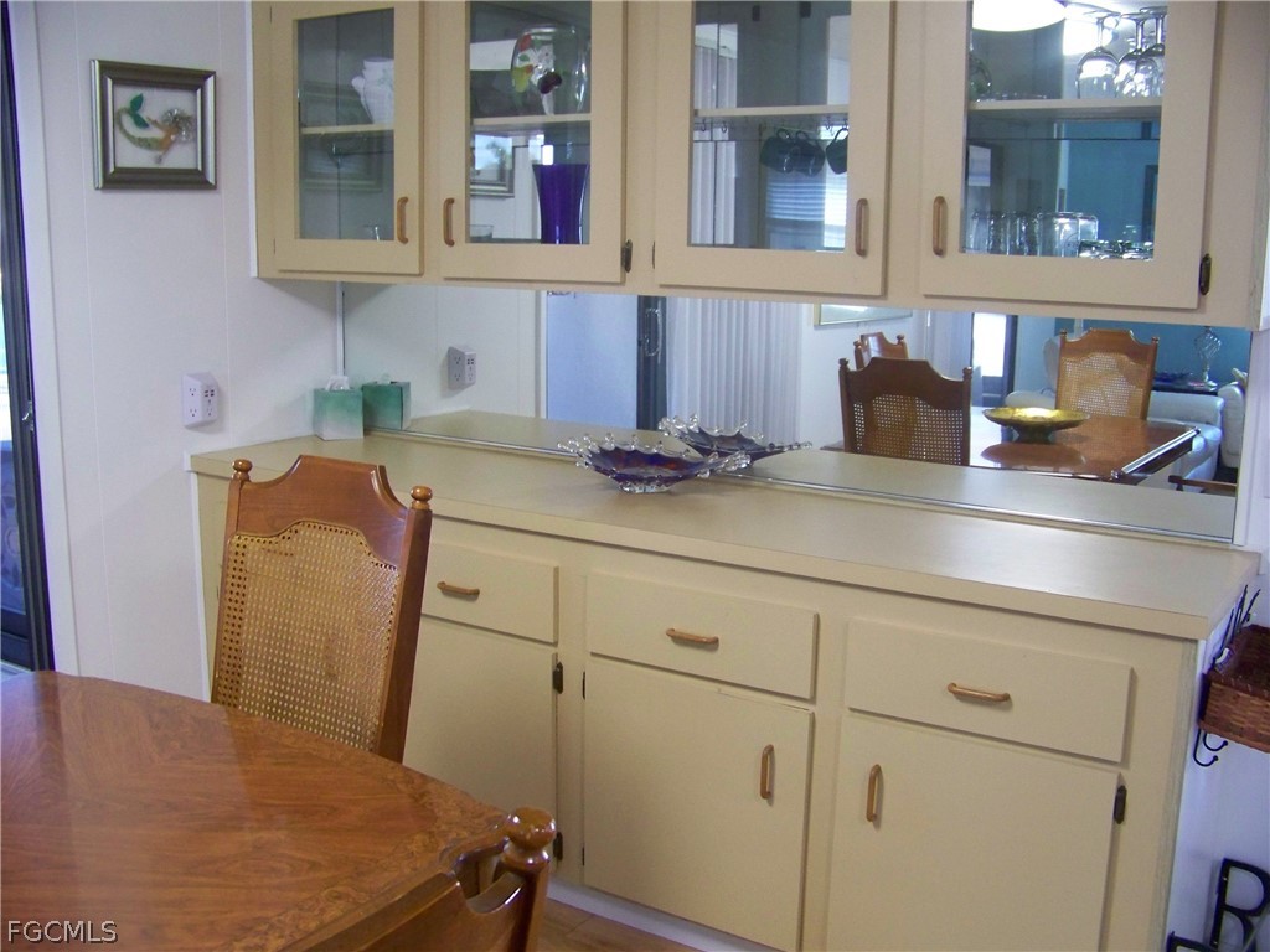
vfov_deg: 39.7
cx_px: 635
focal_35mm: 36
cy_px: 476
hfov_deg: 51.4
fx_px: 1321
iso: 250
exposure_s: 1/30
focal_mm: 5.85
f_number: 2.8
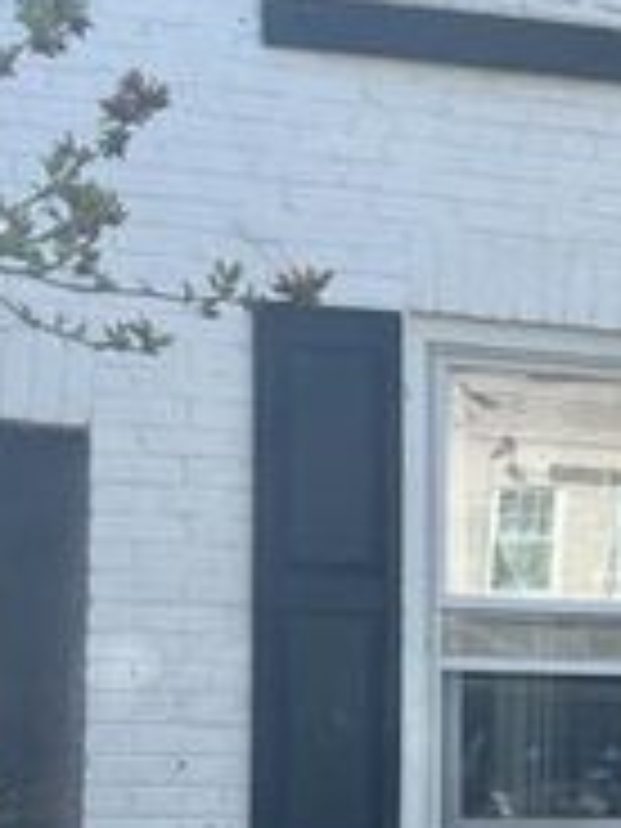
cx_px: 788
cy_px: 659
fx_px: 2248
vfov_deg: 20.6
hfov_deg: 15.1
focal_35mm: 94
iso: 50
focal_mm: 5.1
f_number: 1.6
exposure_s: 1/1186
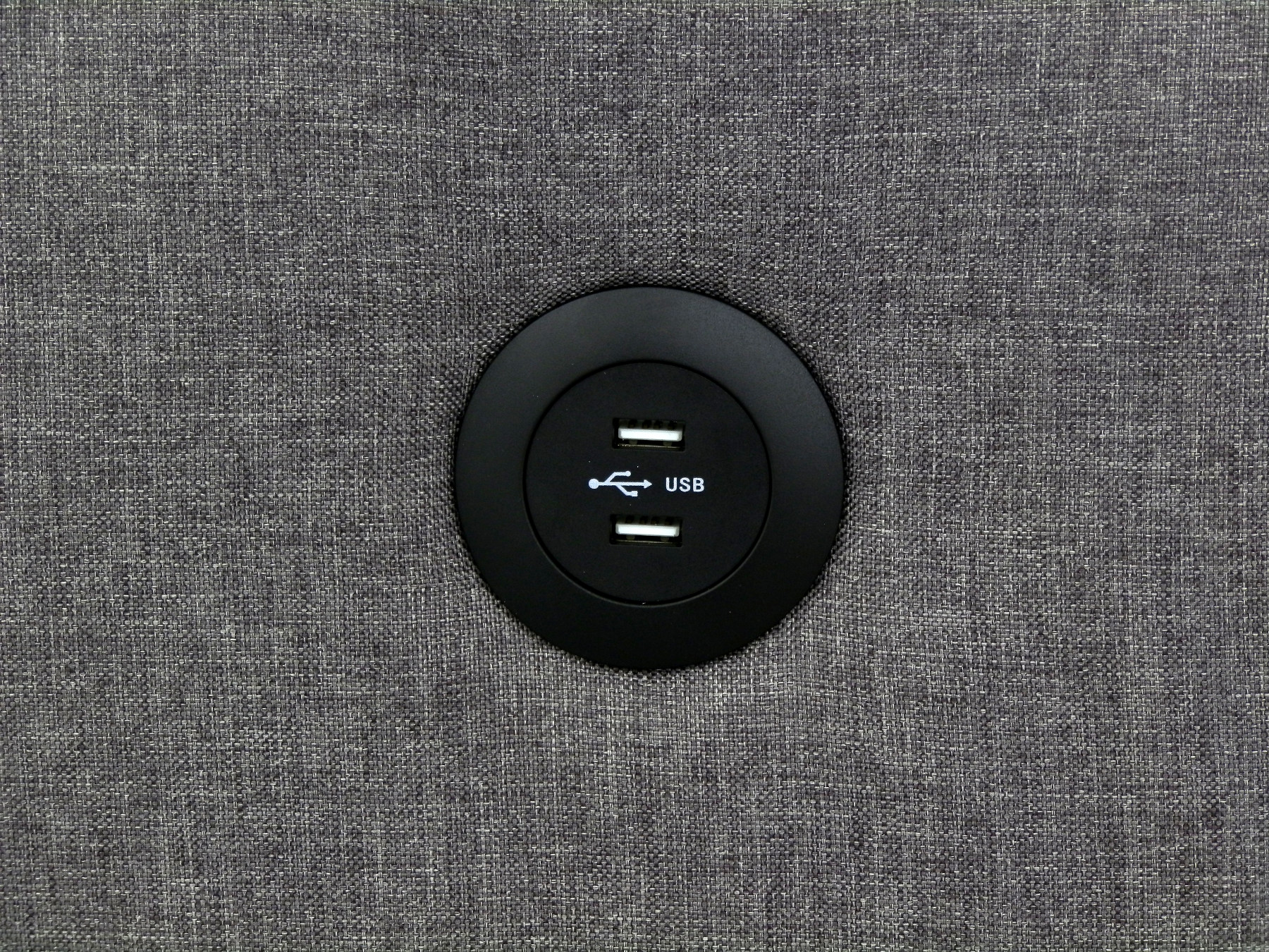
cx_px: 634
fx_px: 4582
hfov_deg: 15.8
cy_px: 476
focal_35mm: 125
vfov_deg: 11.9
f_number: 4.1
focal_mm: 22.38
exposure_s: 1/2
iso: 64
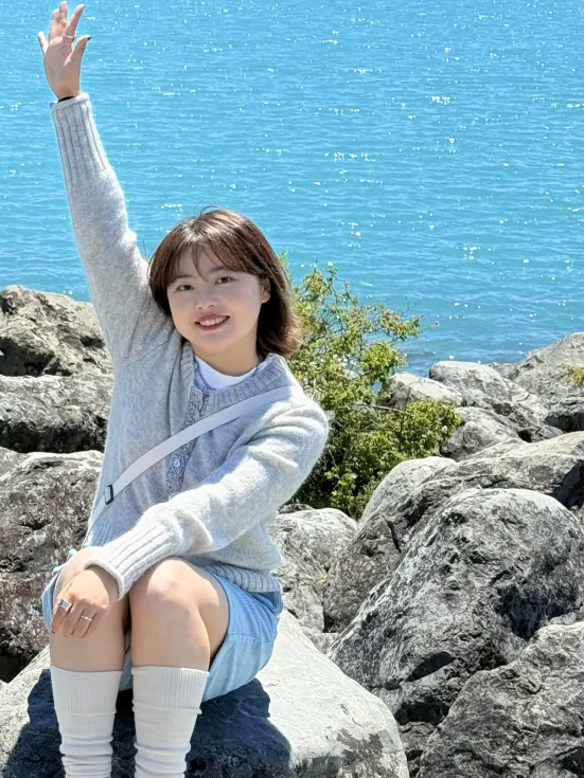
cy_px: 253
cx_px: 31
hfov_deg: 15.5
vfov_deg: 20.8
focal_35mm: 94
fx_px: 2115
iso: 64
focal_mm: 6.76
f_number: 1.78
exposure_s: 1/6536
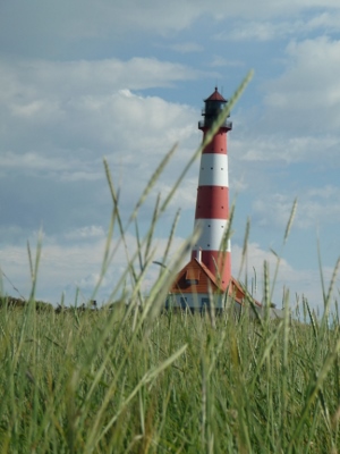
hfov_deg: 11.6
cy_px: 227
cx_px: 170
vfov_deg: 15.4
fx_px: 1676
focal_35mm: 128
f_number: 11
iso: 100
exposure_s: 1/250
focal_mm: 21.8
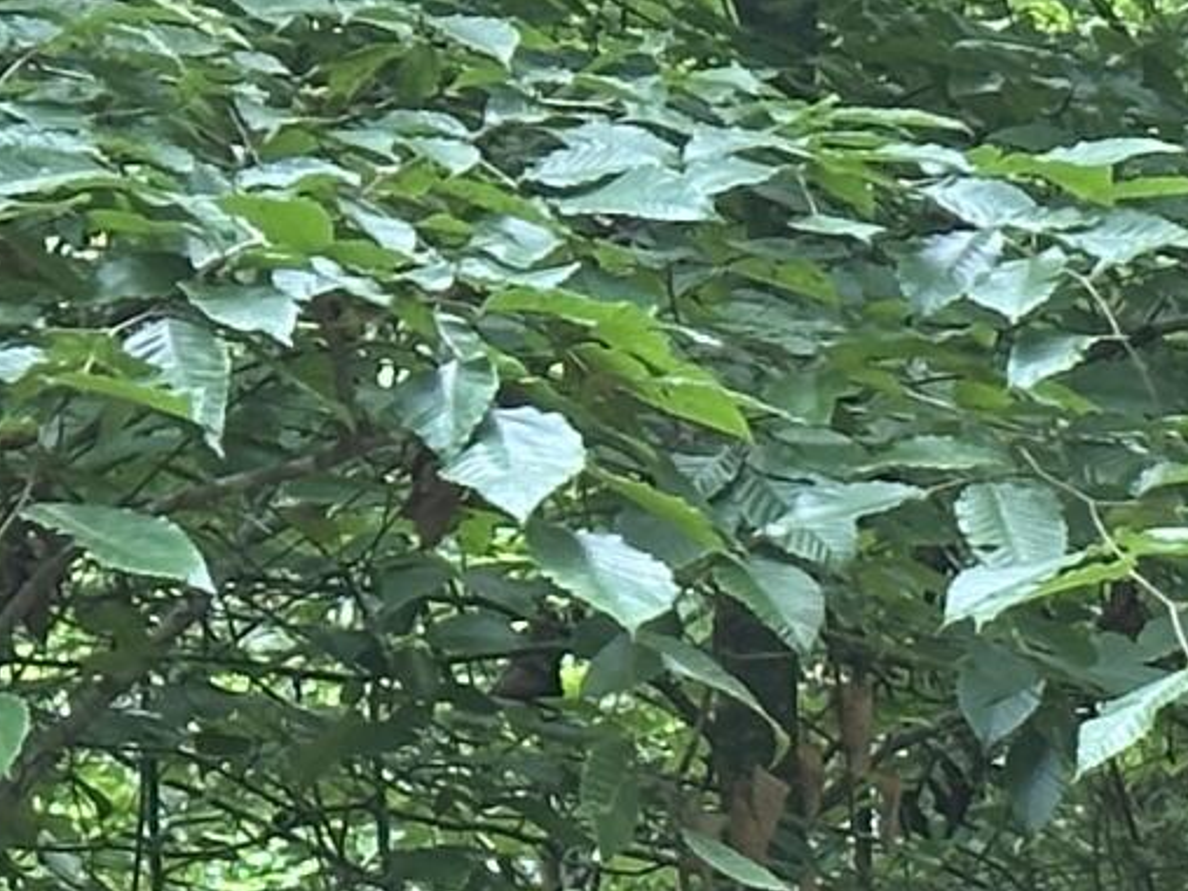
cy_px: 1883
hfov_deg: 6.5
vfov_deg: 5.1
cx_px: 3290
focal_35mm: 284
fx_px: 9744
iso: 64
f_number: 1.78
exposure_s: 1/172
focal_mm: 6.86
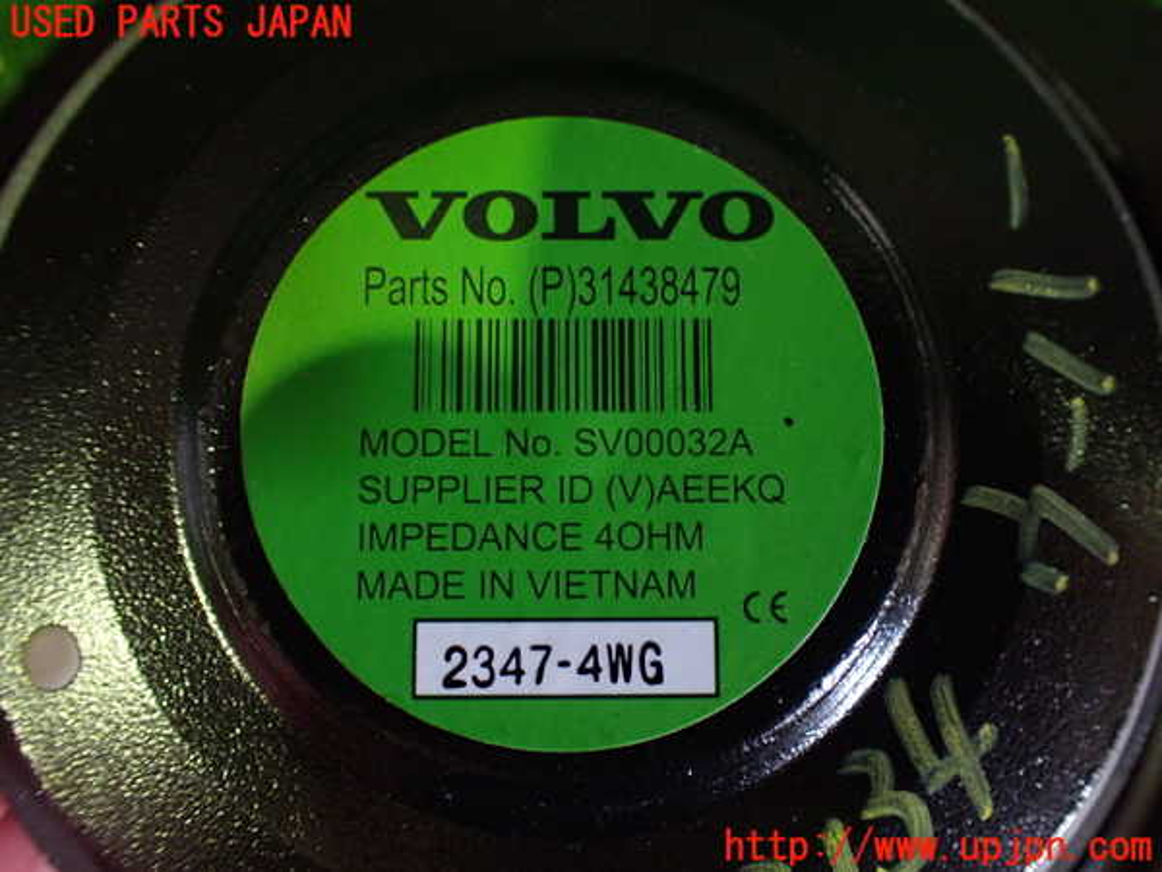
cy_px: 436
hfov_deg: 60.0
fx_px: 1007
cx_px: 581
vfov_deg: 46.8
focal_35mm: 30
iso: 800
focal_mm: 5.4
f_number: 2.3
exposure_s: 1/40
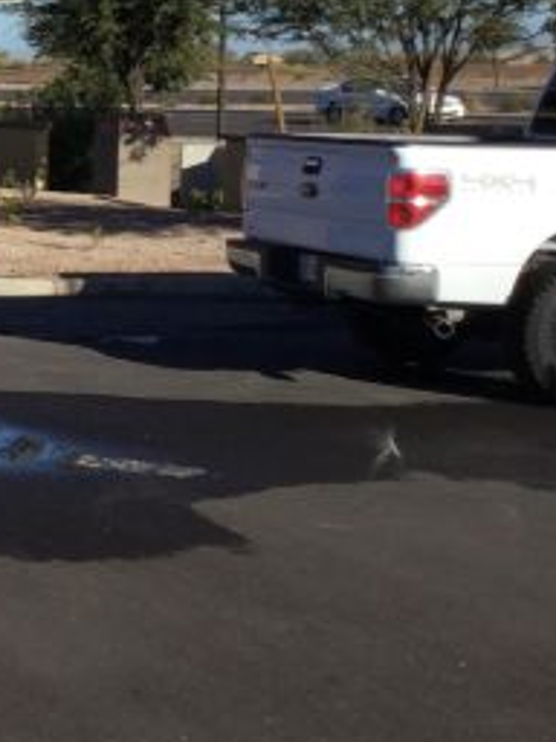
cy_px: 191
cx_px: -550
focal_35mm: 97
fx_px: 2077
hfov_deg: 13.2
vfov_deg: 20.1
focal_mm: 3.3
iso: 25
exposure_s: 1/1235
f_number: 2.4
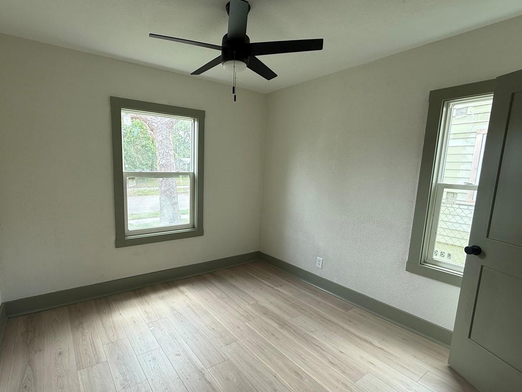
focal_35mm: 18
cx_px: 229
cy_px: 209
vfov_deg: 71.5
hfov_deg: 87.3
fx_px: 271
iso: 64
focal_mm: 2.22
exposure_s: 1/99
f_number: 2.2
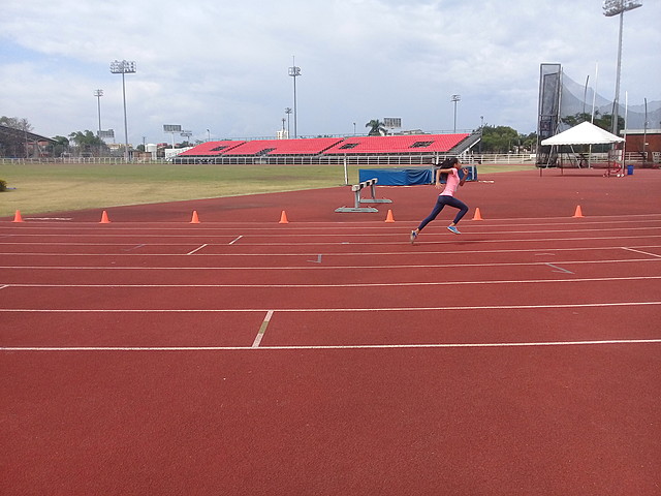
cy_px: 248
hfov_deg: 58.4
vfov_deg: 45.4
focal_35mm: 31
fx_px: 592
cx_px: 330
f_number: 2.2
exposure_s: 1/1302
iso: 50
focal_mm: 3.3
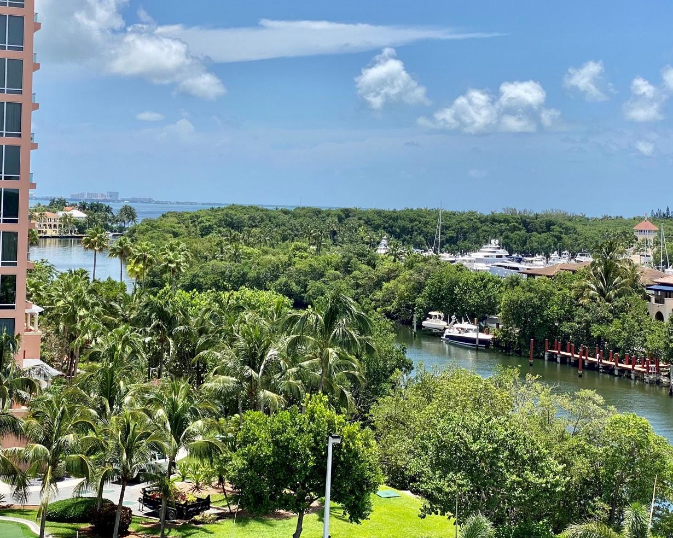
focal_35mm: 66
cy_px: 212
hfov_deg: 28.6
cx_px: 264
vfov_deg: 23.1
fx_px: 1315
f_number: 2
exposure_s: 1/1453
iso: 20
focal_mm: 6
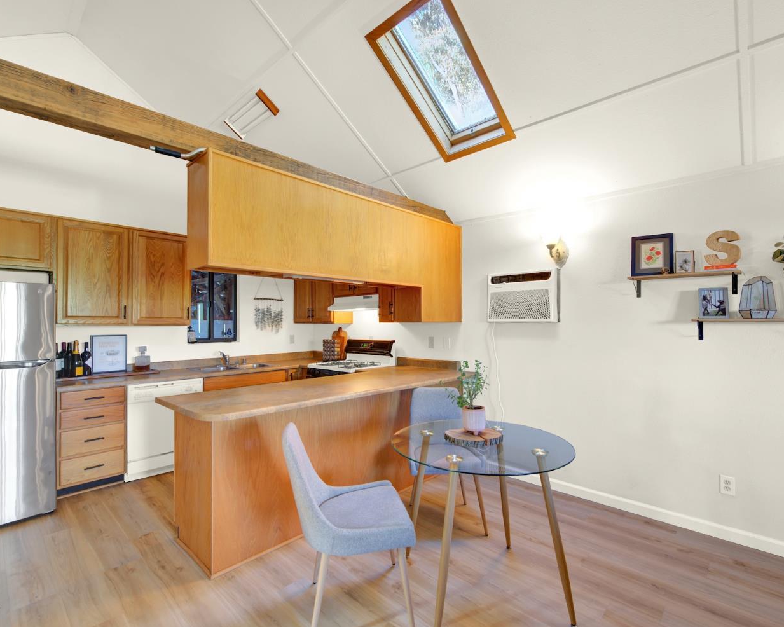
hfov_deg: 93.1
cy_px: 317
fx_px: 371
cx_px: 392
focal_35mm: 16
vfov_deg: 80.4
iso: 100
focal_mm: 14
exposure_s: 2.5
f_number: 14
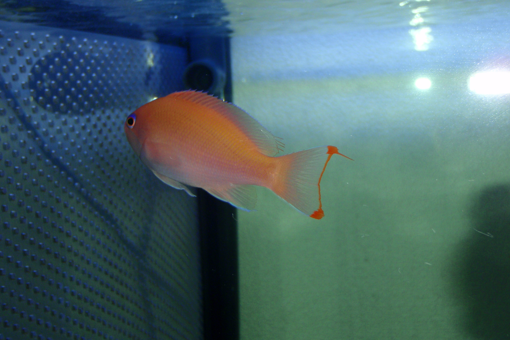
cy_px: 155
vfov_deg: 31.9
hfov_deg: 46.3
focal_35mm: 42
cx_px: 282
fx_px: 595
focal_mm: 6.53
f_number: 4.1
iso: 100
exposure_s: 1/60
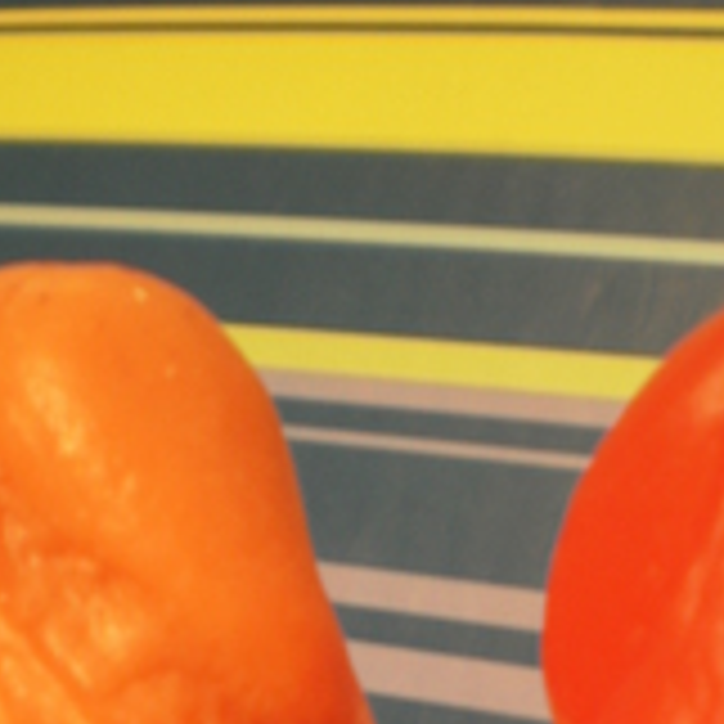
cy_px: 958
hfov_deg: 19.5
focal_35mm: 89
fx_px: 2106
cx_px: 432
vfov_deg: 18.1
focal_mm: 6.3
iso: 125
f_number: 3.1
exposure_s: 1/5
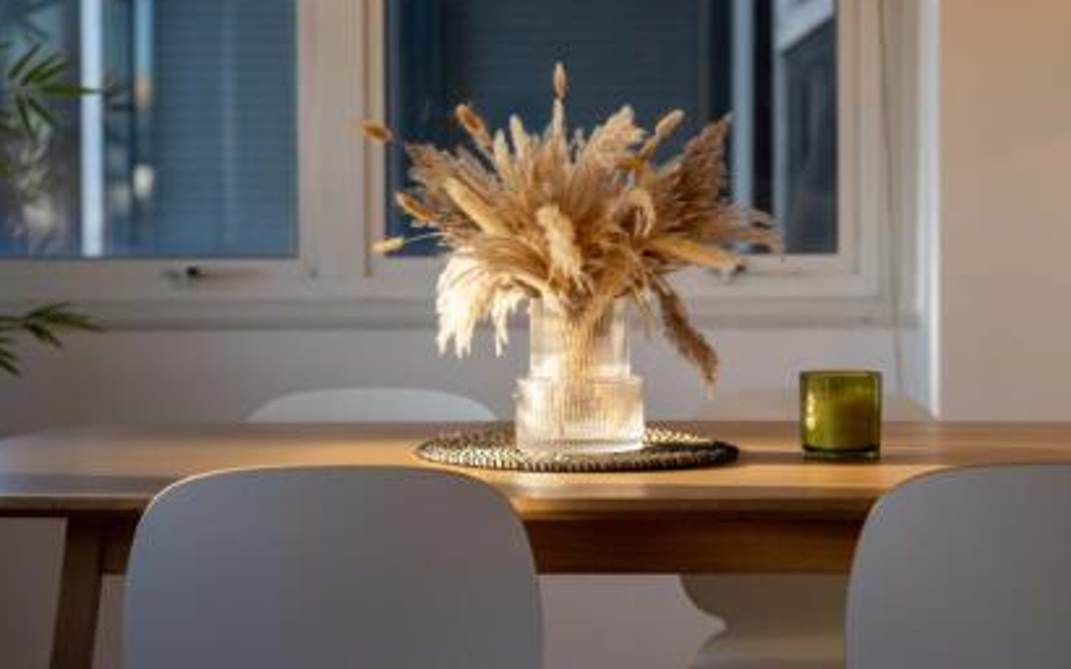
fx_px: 2099
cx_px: 567
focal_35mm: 72
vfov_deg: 18.1
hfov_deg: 28.6
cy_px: 270
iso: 125
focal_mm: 60.8
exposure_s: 1/160
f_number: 2.8
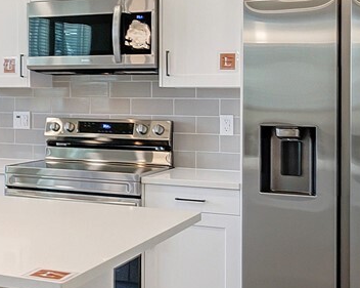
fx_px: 724
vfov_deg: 22.4
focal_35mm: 68
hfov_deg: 24.0
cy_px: 175
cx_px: -125
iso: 160
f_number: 7.1
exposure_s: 1/20
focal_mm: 10
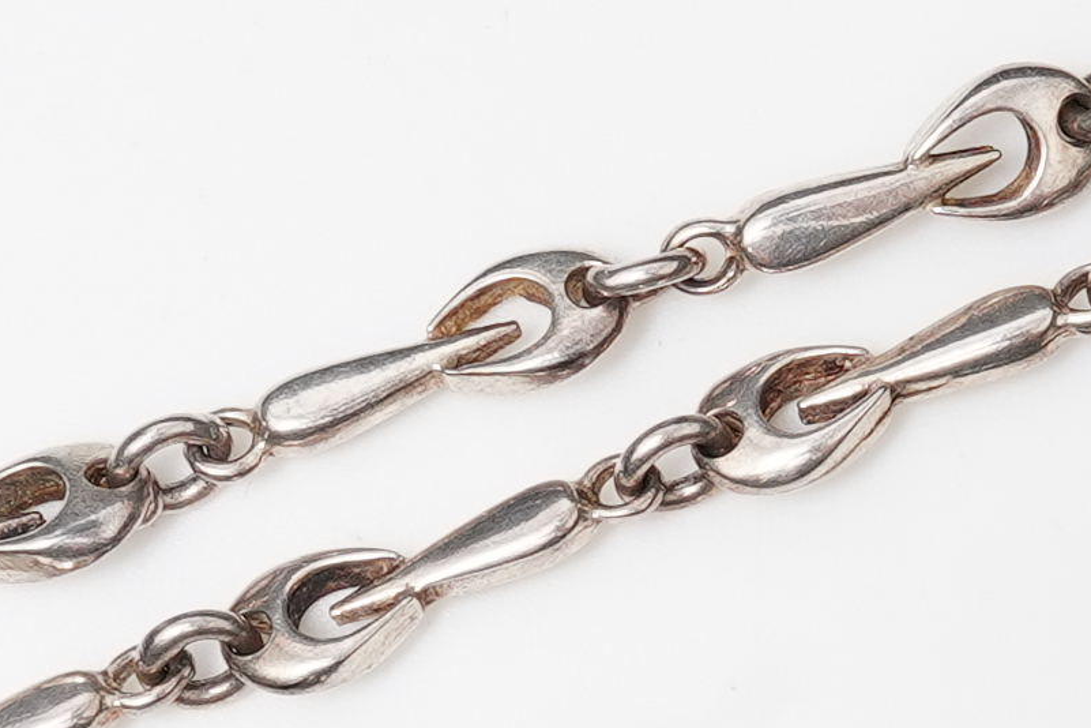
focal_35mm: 221
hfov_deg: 9.3
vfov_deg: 6.2
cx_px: 842
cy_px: 720
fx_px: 6697
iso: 320
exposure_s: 1/100
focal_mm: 30
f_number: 16
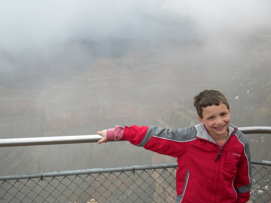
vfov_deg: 38.7
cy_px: 102
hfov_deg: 50.1
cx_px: 136
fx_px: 290
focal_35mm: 37
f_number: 3.5
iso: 141
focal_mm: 6.6
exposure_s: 1/610
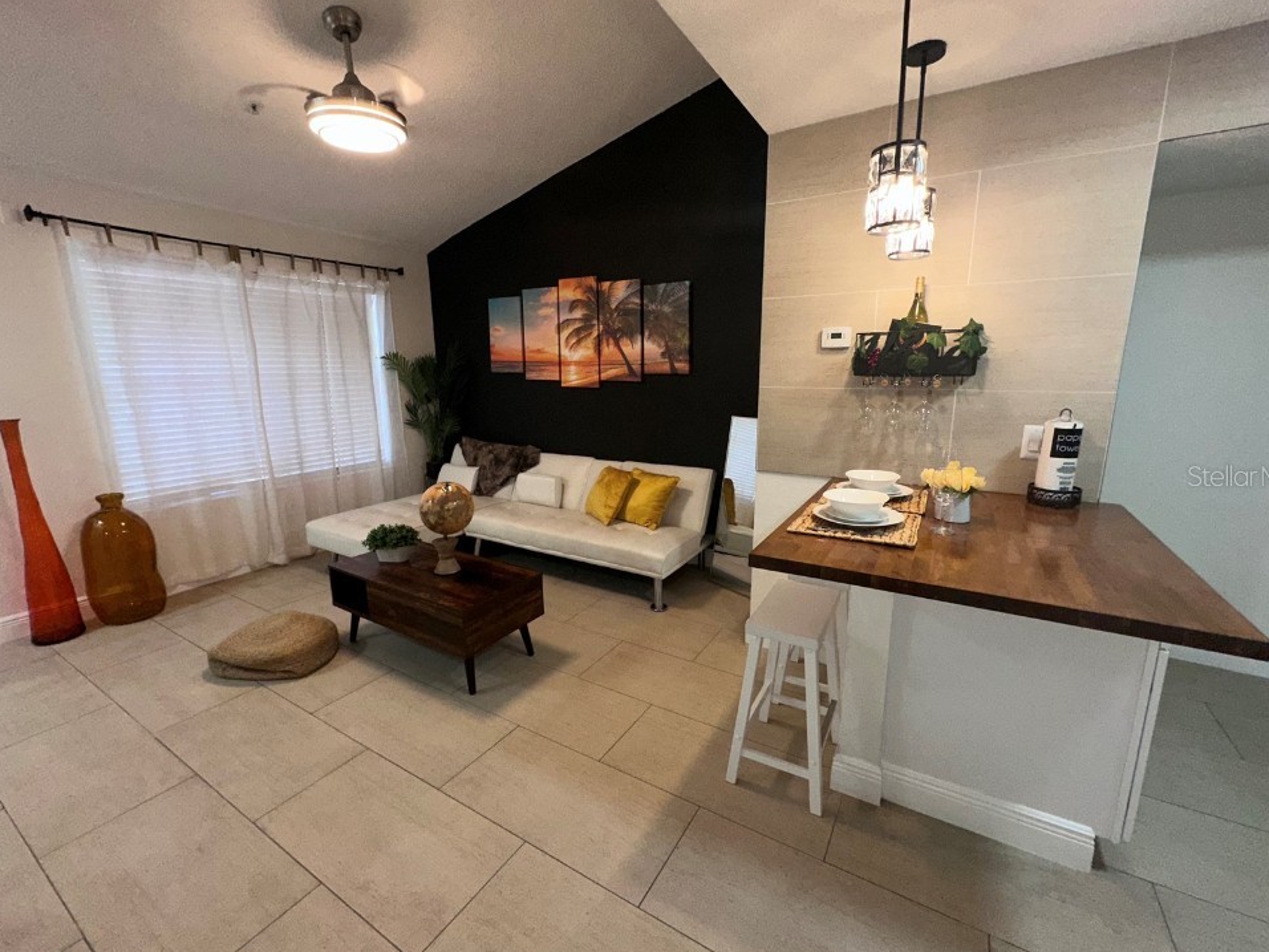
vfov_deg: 81.7
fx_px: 550
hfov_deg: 98.2
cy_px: 475
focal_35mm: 15
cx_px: 633
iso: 100
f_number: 2.2
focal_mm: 2.22
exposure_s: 1/120
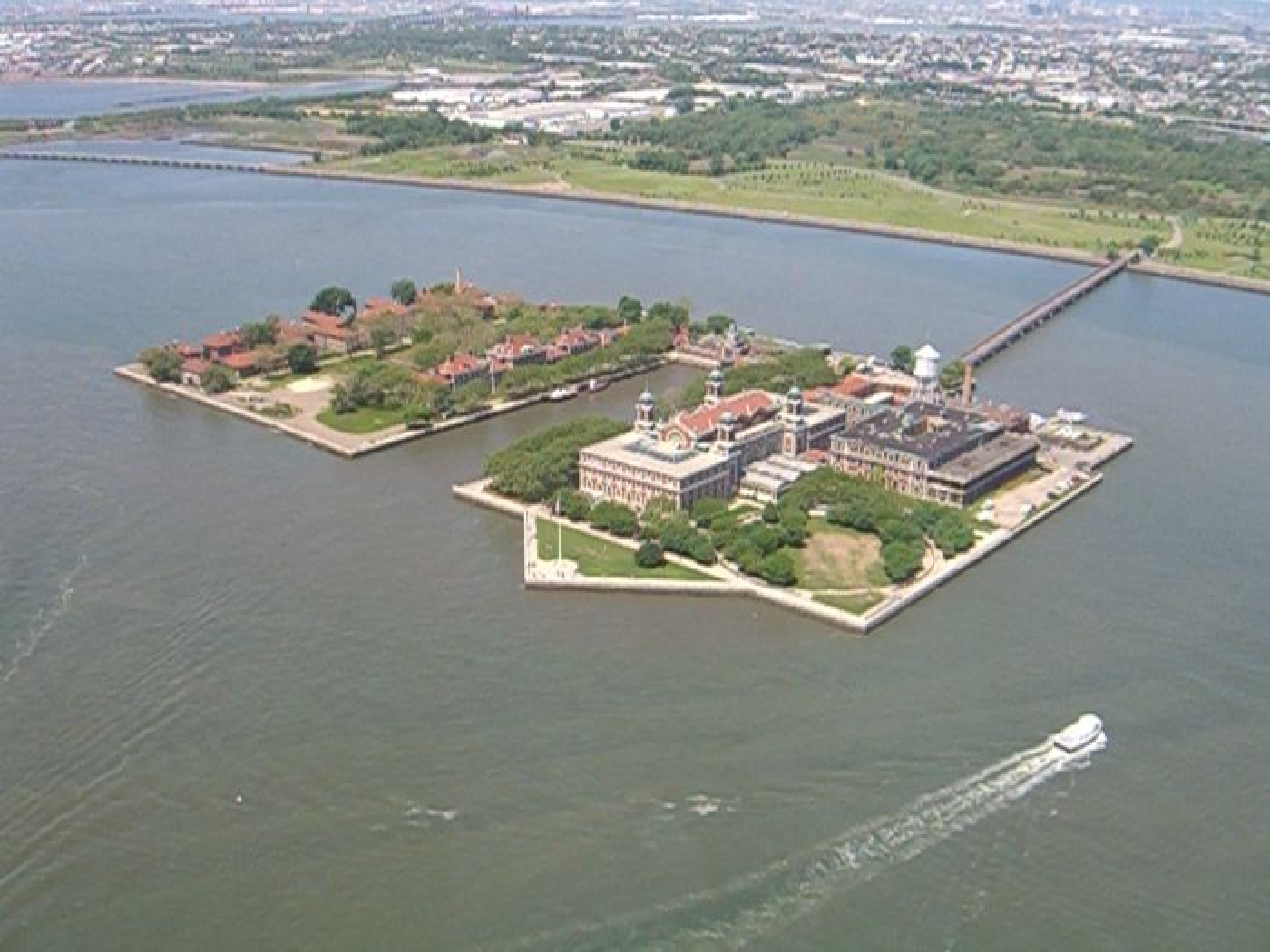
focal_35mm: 38
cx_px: 635
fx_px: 1394
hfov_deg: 49.0
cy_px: 476
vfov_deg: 37.7
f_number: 8
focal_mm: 7.9
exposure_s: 1/320
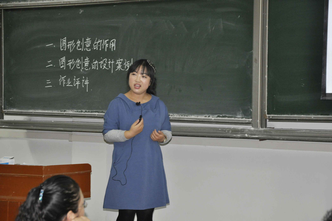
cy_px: 110
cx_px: 166
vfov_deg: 11.4
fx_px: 1105
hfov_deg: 17.1
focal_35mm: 120
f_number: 5.3
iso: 800
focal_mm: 80
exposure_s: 1/60
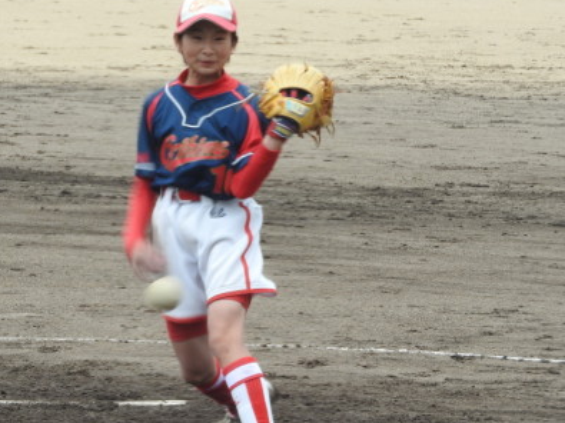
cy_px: 220
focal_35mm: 410
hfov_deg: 4.8
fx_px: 6690
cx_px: 196
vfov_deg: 3.6
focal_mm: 48.4
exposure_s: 1/125
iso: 100
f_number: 5.5
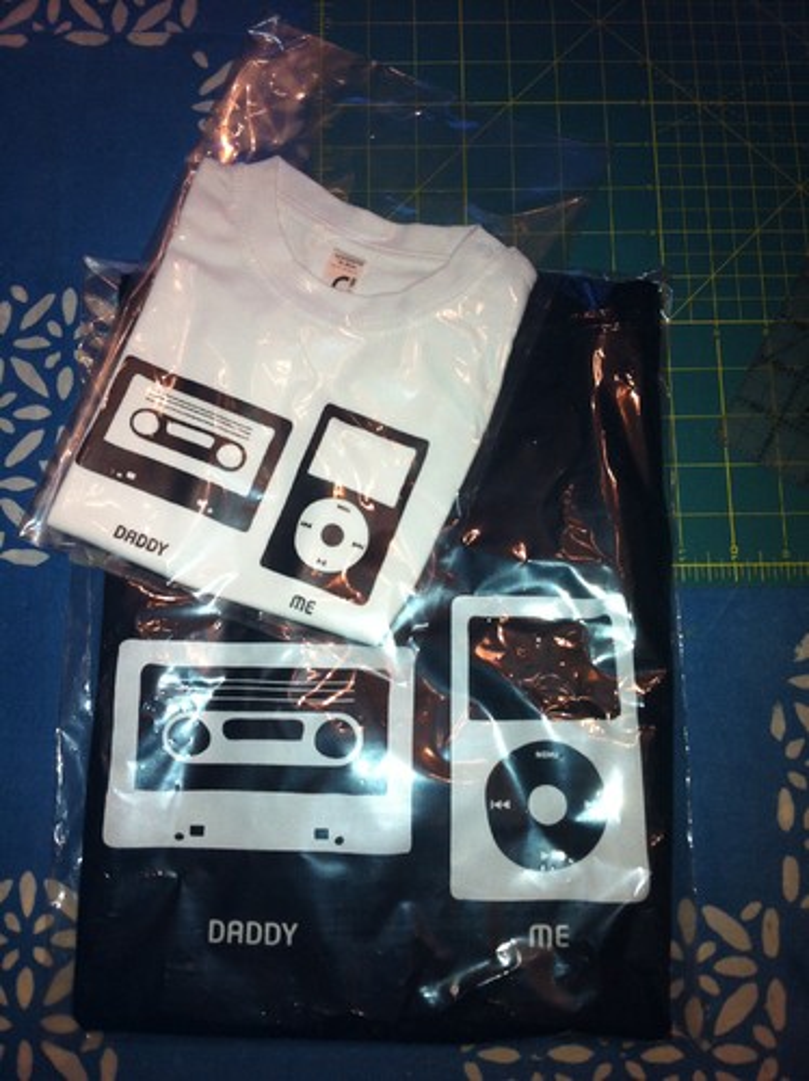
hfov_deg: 40.6
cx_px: 404
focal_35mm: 35
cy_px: 540
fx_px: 1092
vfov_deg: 52.7
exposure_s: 1/27
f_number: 2.8
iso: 80
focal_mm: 3.85
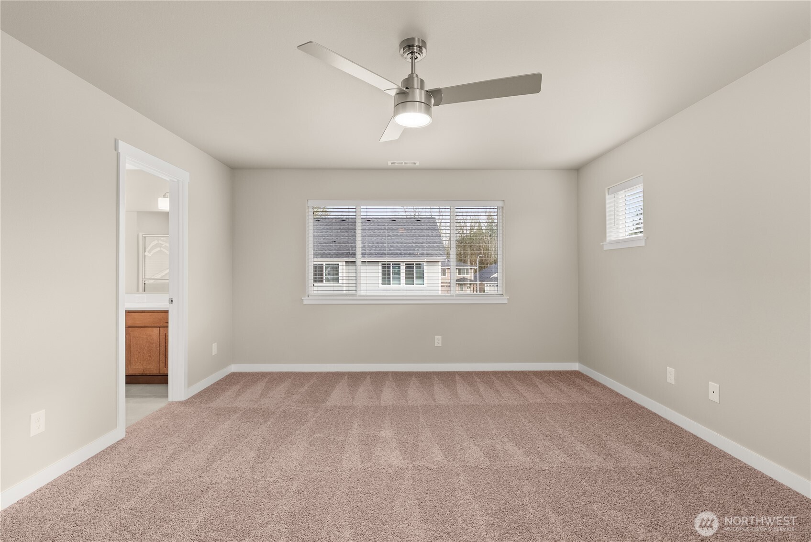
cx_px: 406
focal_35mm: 16
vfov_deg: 73.8
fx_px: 361
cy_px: 271
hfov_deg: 96.7
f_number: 9
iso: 500
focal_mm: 16
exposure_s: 1/5
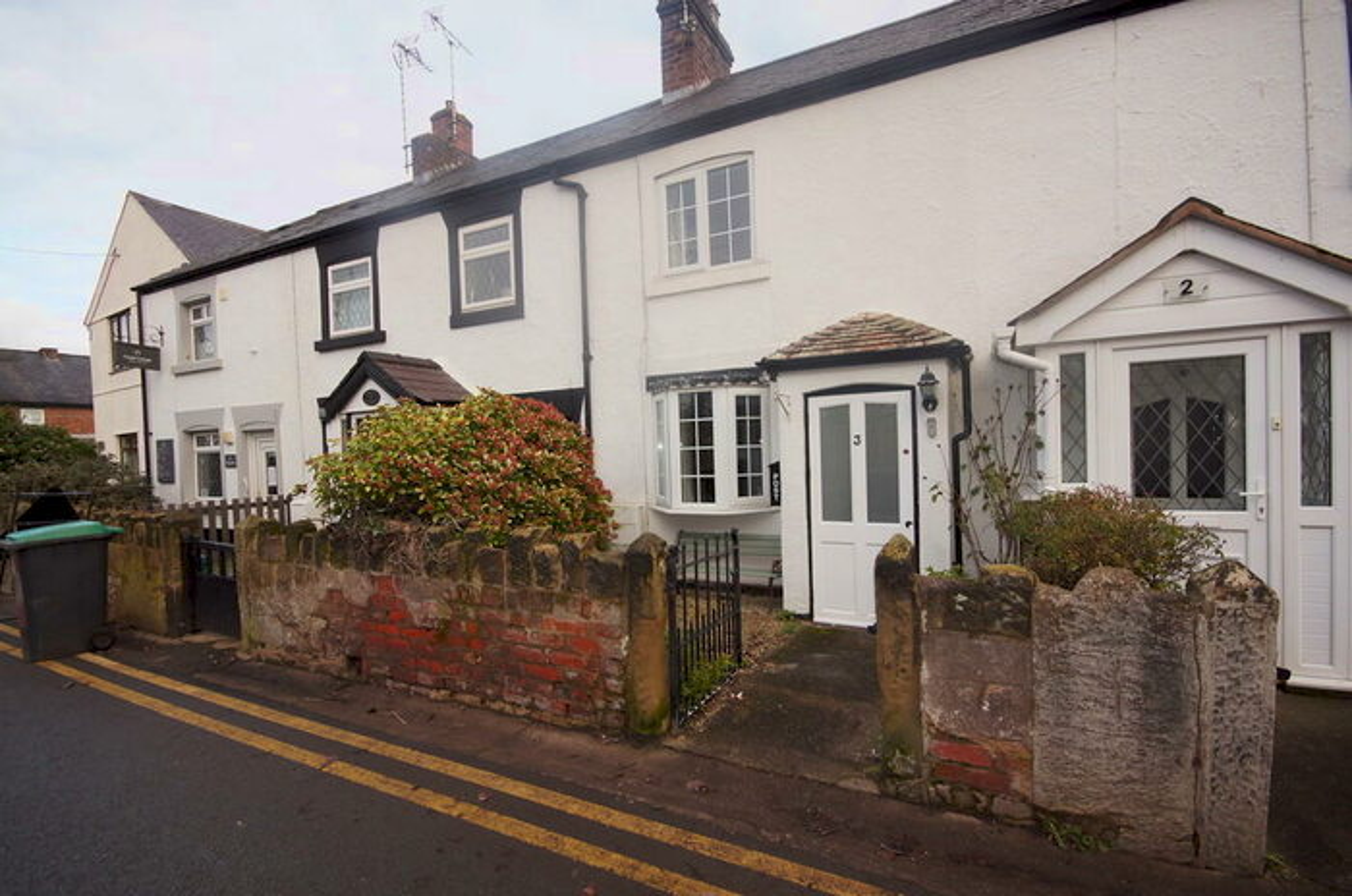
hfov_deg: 95.1
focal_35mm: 16
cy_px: 448
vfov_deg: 71.8
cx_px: 676
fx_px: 619
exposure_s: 1/100
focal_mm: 11
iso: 100
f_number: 8
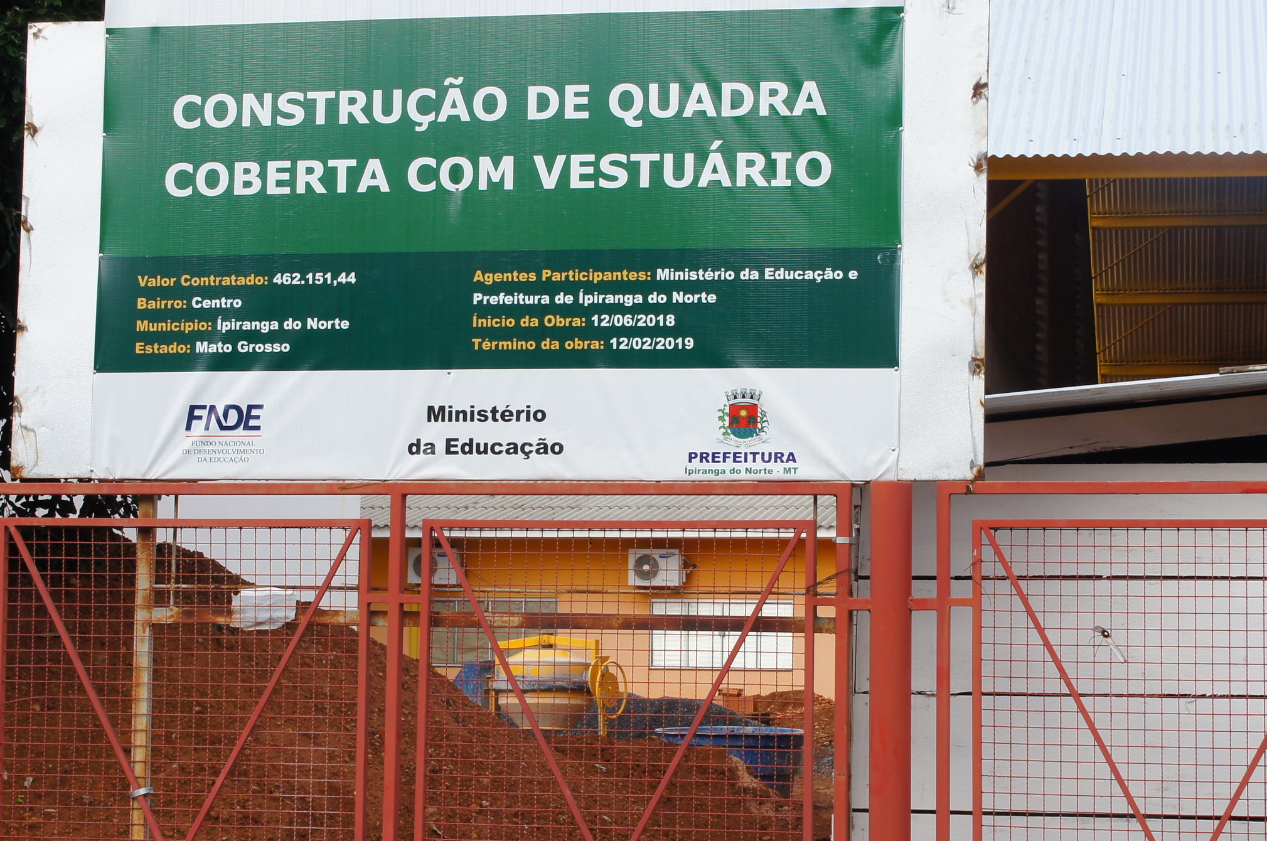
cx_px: 690
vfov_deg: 17.7
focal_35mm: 77
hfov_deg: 26.4
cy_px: 482
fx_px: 2702
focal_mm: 29
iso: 200
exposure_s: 1/100
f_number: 13
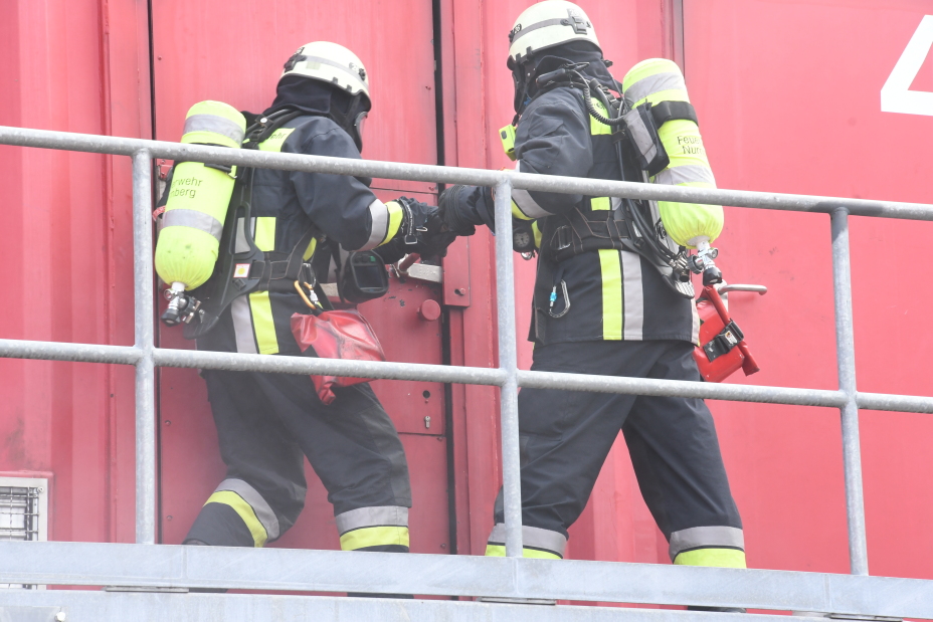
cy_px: 311
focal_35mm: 157
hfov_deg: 13.1
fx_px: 4069
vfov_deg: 8.7
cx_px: 466
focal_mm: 105
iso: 720
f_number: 5.6
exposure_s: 1/125
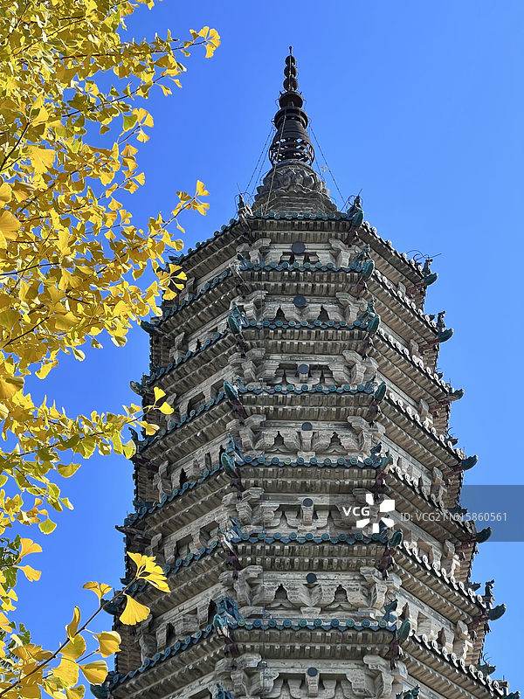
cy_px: 350
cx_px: 262
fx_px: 1554
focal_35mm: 77
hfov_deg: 19.1
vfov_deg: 25.3
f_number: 2.8
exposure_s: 1/391
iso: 32
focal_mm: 9
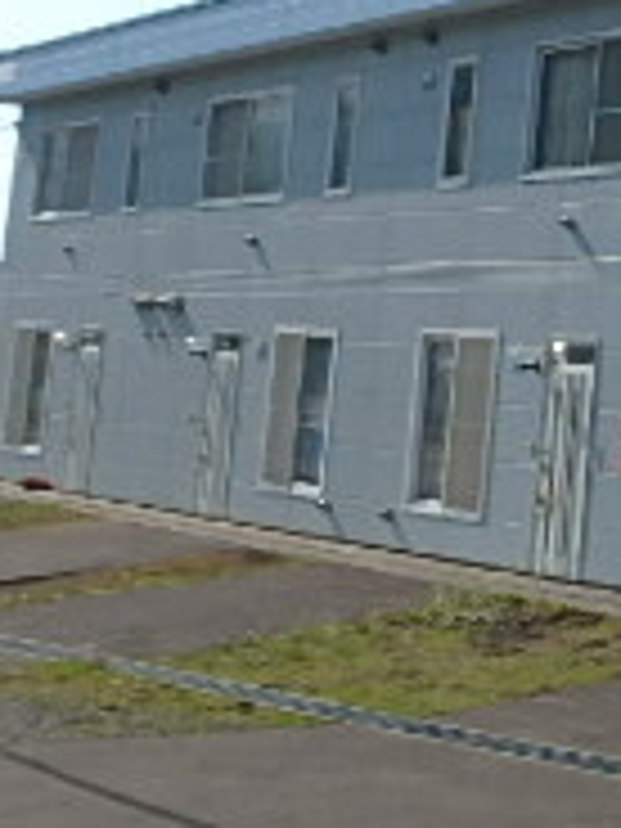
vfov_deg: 26.3
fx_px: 1746
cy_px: 198
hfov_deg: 16.0
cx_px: 1215
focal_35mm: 73
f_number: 6
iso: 125
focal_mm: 3.7
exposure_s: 1/640
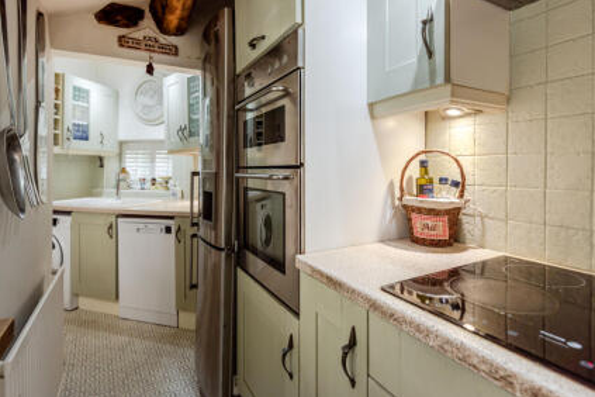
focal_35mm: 18
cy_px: 177
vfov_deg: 67.2
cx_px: 300
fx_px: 297
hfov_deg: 90.0
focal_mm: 16
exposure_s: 1/60
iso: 100
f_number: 4
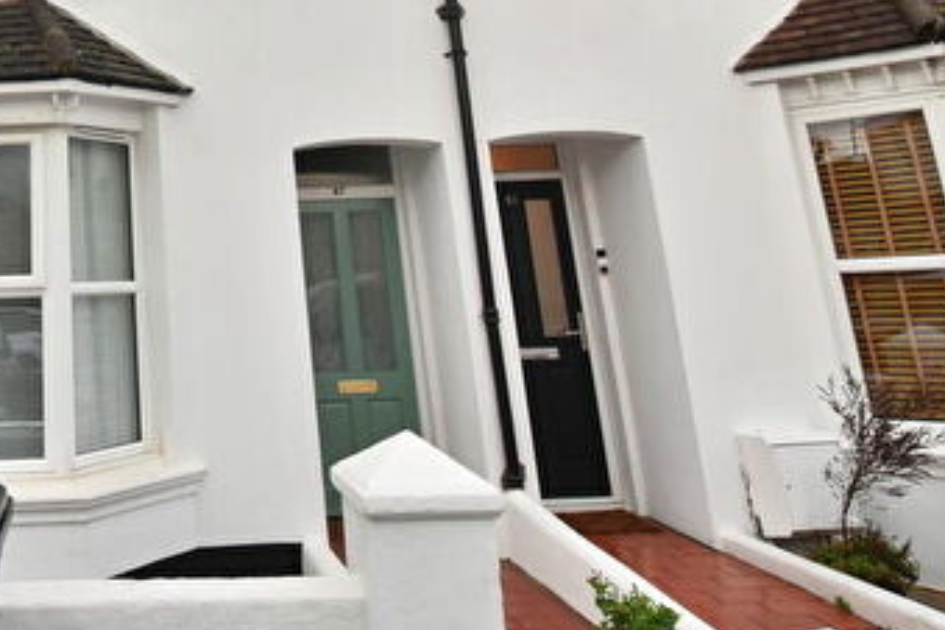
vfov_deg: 35.7
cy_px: 26
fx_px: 893
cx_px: 86
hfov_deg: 49.4
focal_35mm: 34
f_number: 7.1
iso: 500
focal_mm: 11
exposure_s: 1/200
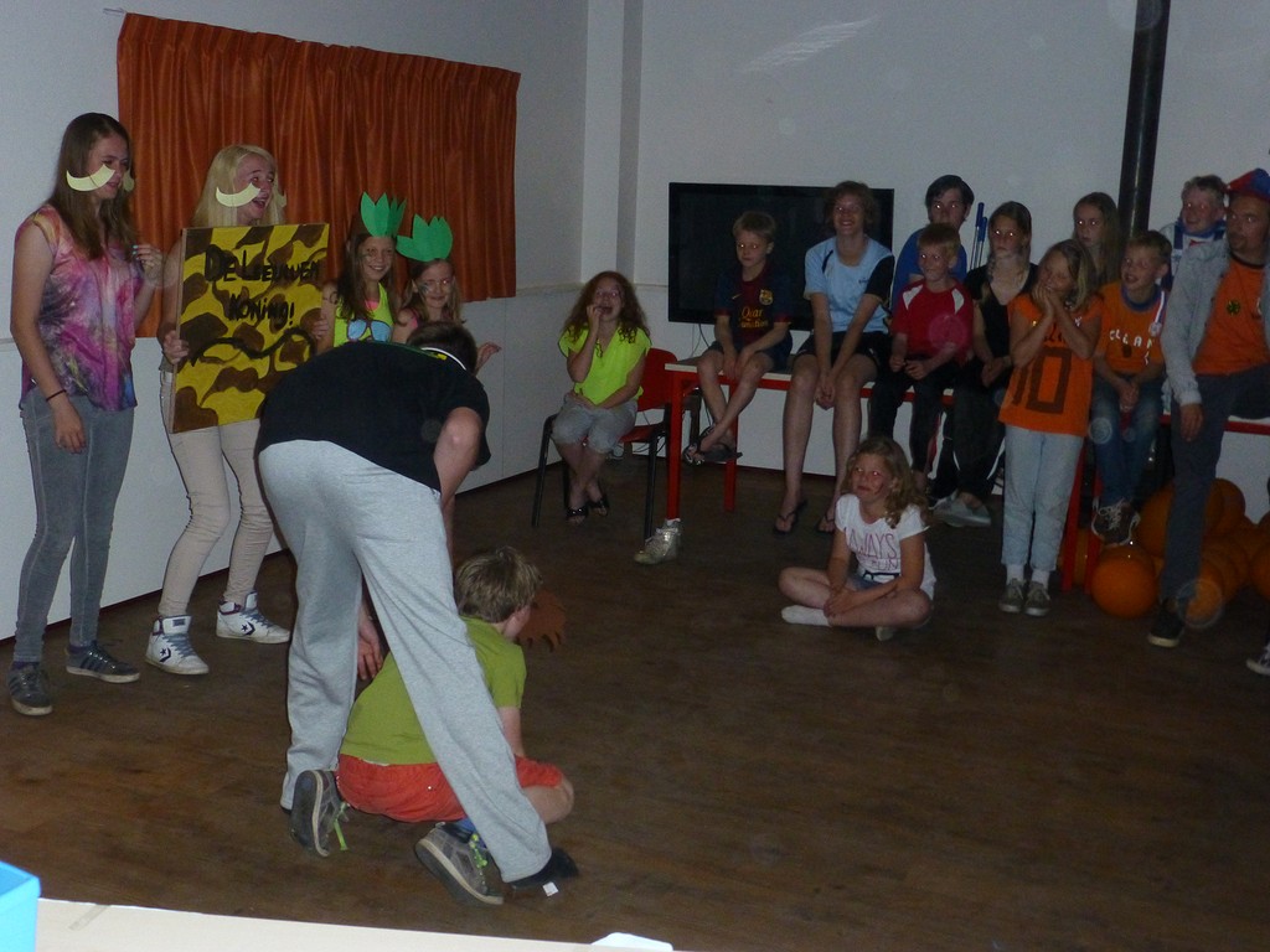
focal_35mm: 41
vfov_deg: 35.1
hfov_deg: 45.8
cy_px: 476
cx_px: 635
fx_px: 1504
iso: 640
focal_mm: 7.4
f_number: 3.9
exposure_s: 1/125
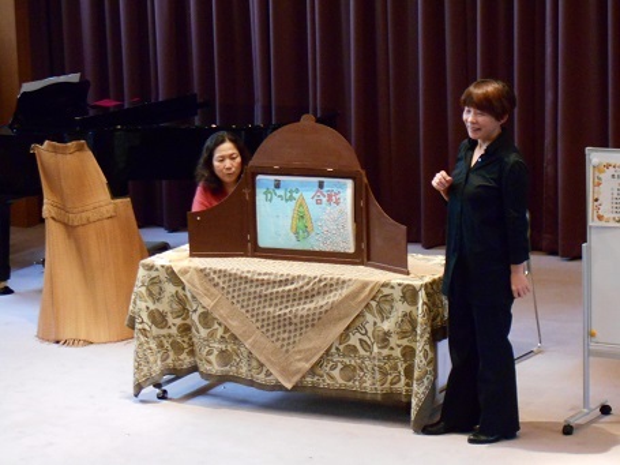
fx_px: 2005
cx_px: 310
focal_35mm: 112
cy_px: 232
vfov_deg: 13.2
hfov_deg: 17.6
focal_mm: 20.1
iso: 800
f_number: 6
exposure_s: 1/13
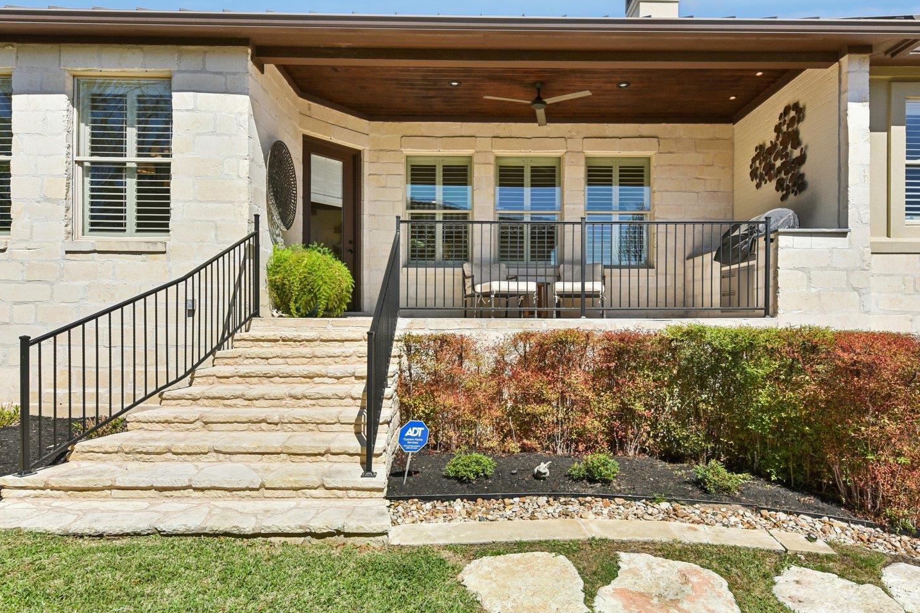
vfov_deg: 61.8
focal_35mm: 20
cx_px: 478
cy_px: 333
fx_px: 511
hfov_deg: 83.9
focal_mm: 14
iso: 100
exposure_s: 1/400
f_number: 8
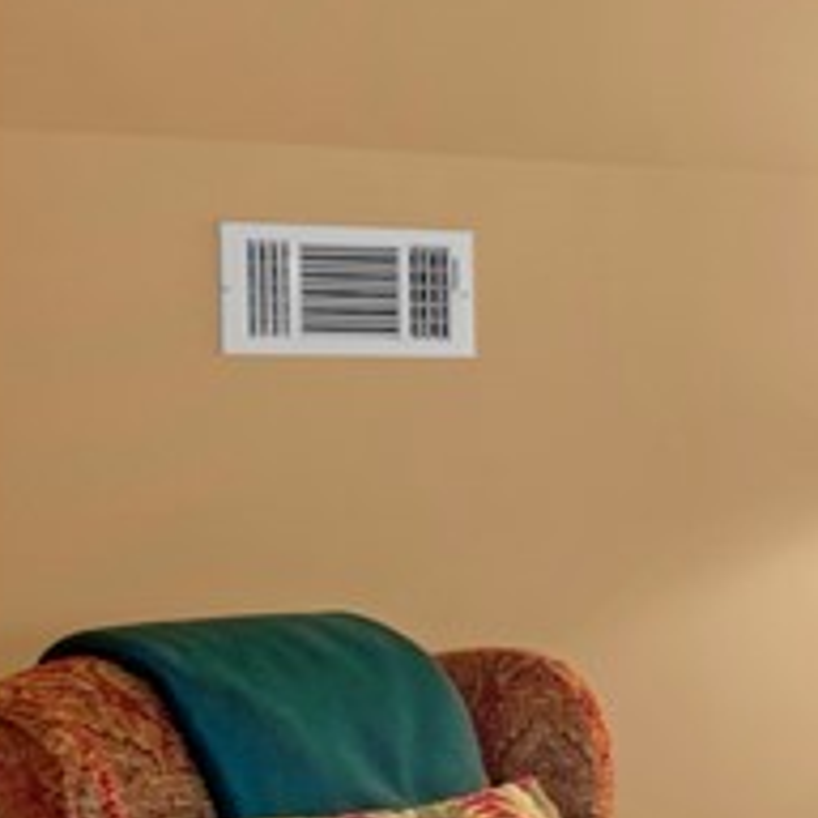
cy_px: 458
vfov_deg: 21.8
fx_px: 2123
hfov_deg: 12.7
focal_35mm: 79
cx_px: 2250
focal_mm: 11
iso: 100
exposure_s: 1.3
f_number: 7.1
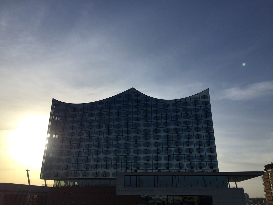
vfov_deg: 48.2
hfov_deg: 61.7
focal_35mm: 29
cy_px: 102
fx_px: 229
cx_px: 136
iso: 32
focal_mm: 4.15
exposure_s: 1/4405
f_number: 2.2
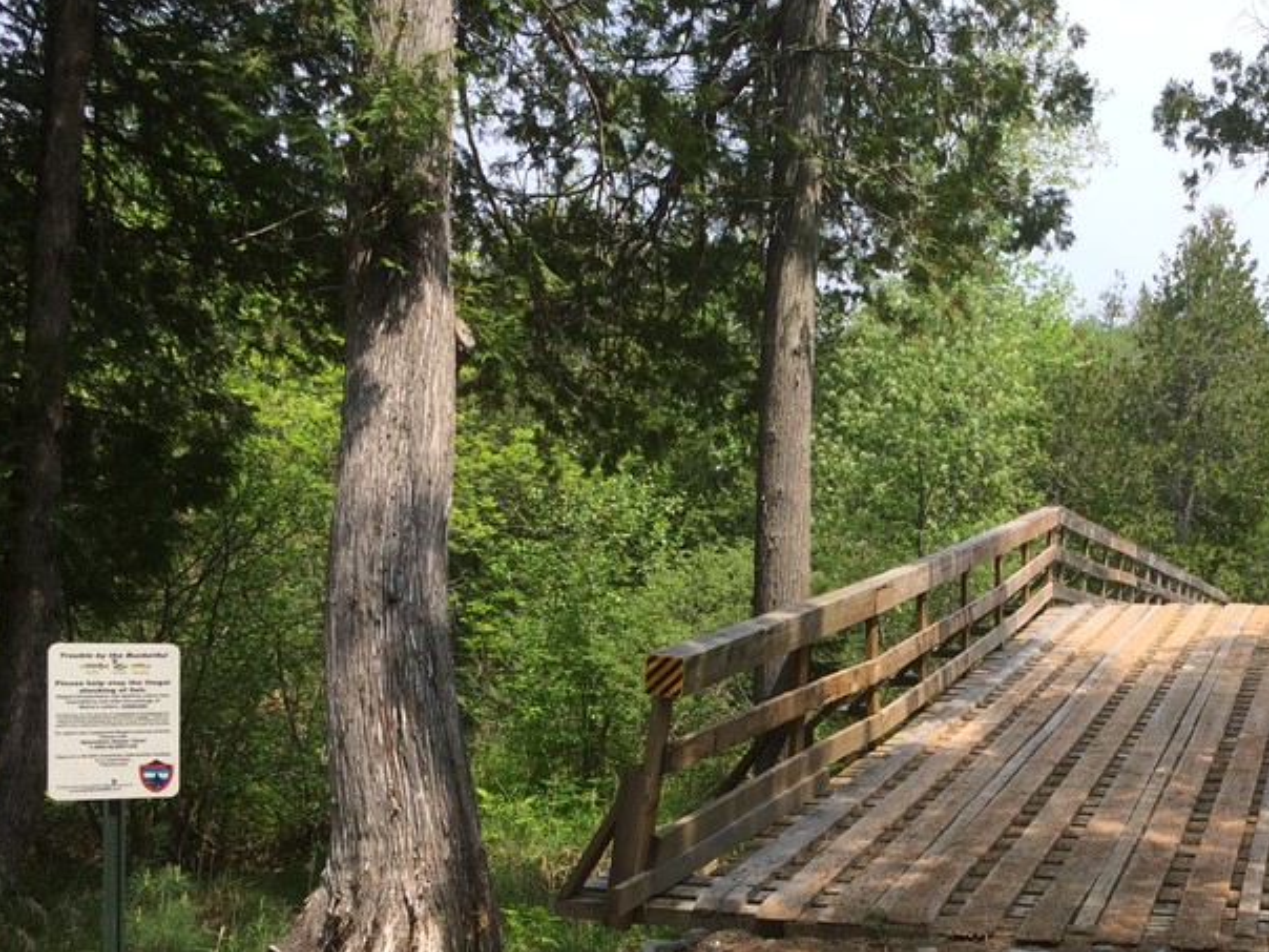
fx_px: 1760
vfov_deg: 29.9
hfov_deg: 38.3
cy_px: 670
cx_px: 994
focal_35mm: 48
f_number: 2.2
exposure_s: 1/1244
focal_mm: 4.15
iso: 32
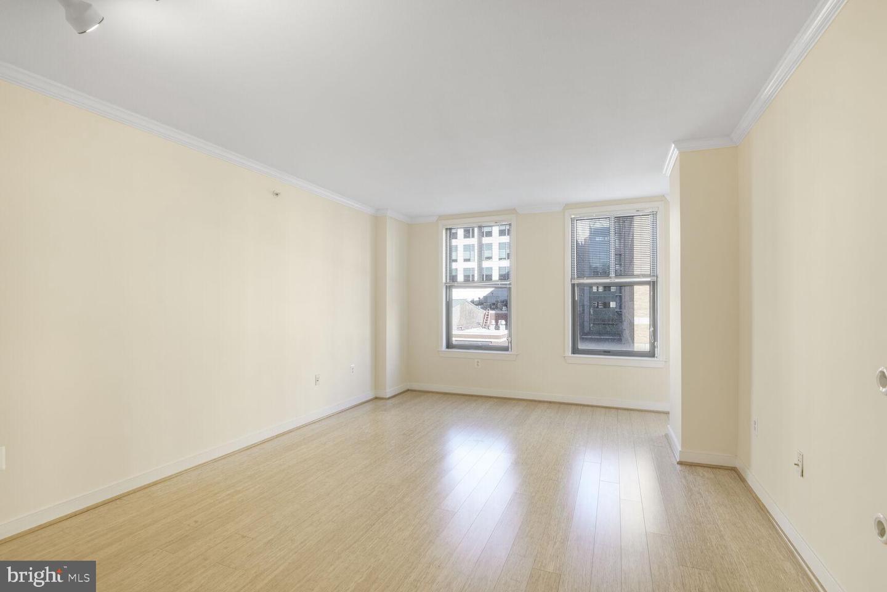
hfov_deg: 96.7
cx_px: 444
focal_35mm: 16
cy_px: 296
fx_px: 394
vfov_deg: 73.7
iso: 200
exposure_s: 1/13
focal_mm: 16
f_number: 8
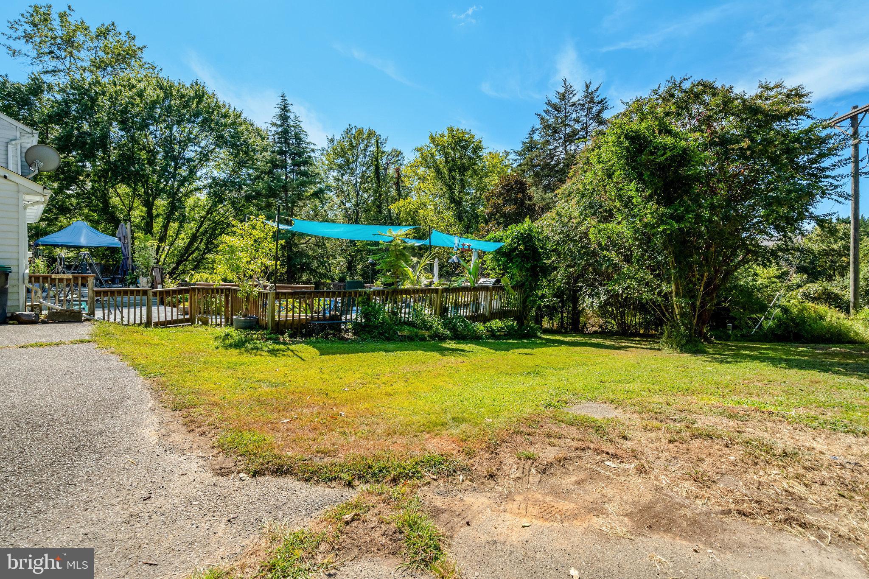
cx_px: 434
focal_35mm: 16
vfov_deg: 73.7
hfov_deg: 96.7
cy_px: 290
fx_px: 386
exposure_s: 1/1250
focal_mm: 16
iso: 1250
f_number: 8
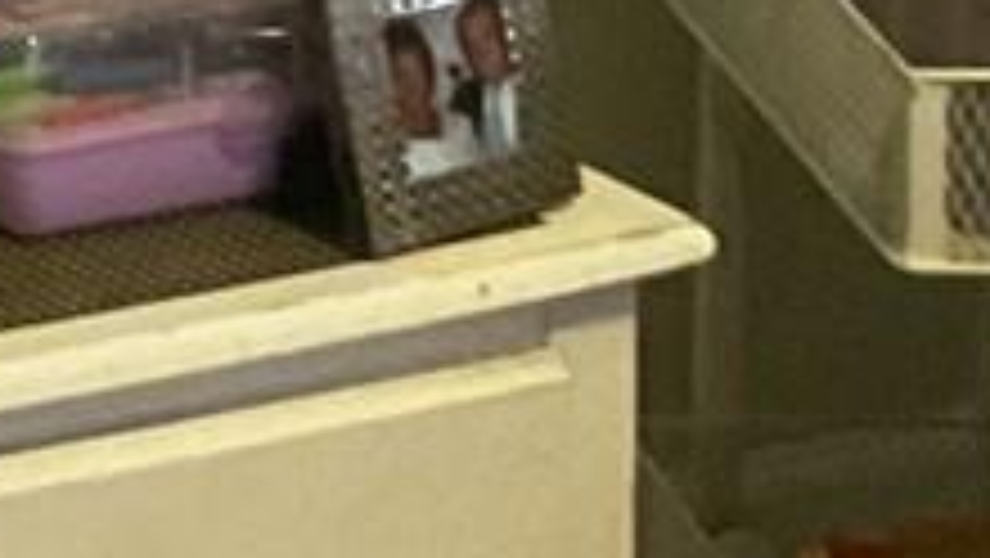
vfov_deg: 5.0
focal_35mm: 230
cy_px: -1278
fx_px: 6041
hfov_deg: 8.0
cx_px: -2012
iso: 200
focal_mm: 3
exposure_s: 1/40
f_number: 1.8
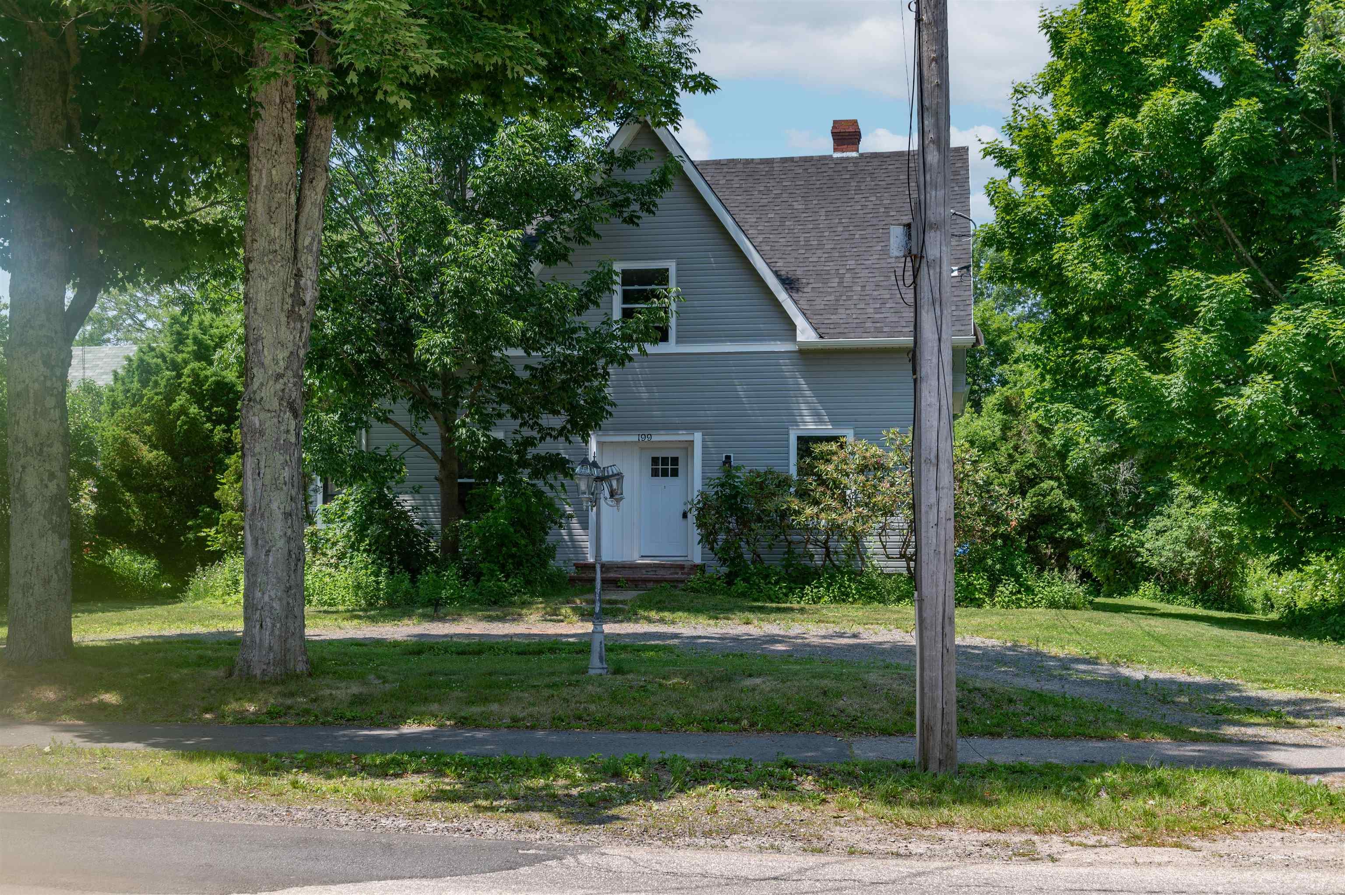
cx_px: 672
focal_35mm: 40
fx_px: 1493
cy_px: 448
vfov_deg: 33.3
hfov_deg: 48.5
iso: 100
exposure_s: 1/250
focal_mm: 40
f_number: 5.6
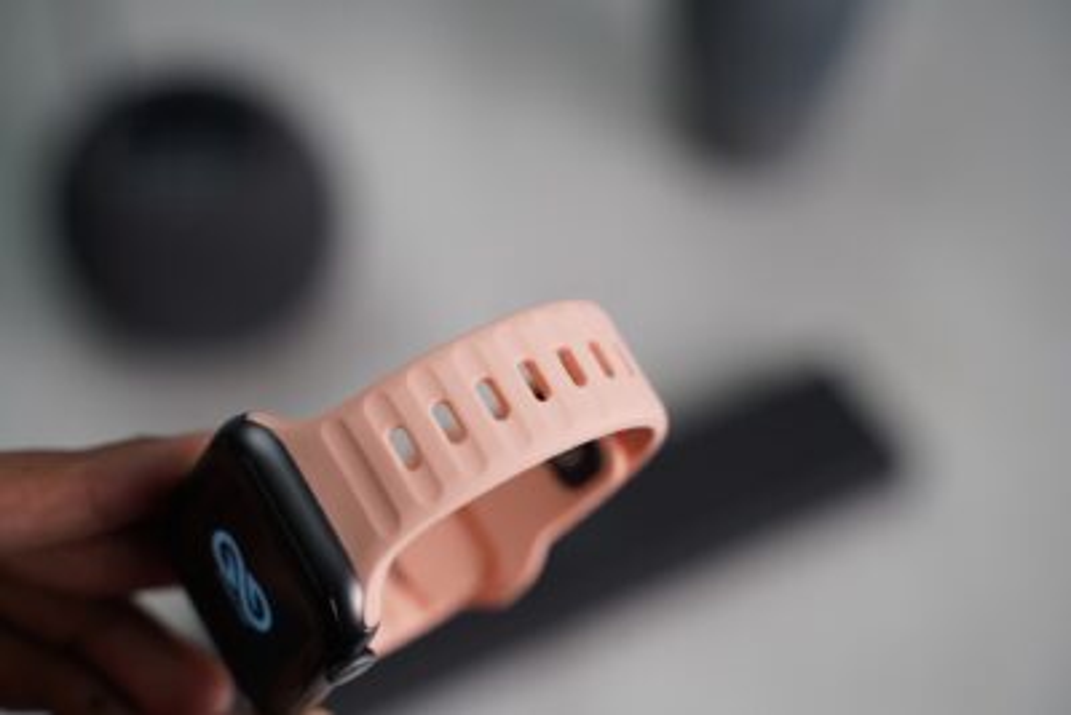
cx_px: 536
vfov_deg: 20.0
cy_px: 358
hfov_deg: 29.6
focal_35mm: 68
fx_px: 2024
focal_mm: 68
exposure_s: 1/80
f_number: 4
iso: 400
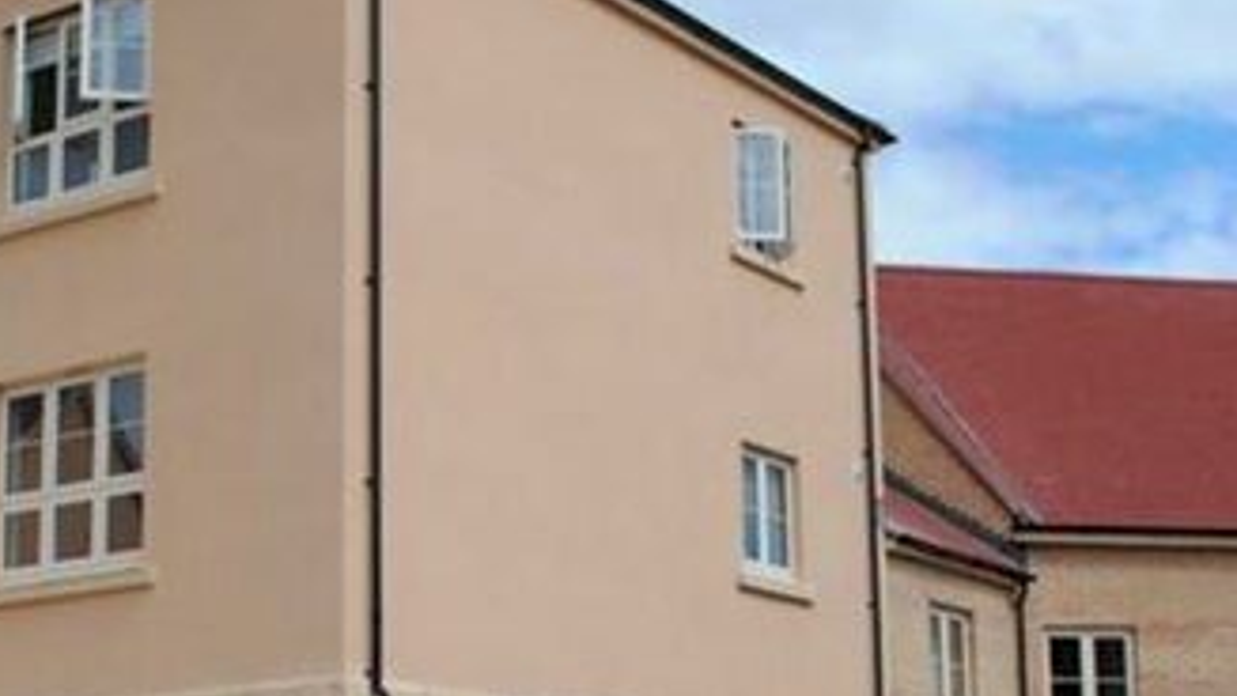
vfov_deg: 16.2
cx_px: 571
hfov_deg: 28.6
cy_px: 573
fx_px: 2427
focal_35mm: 74
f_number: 8
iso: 100
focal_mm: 22
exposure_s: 1/250
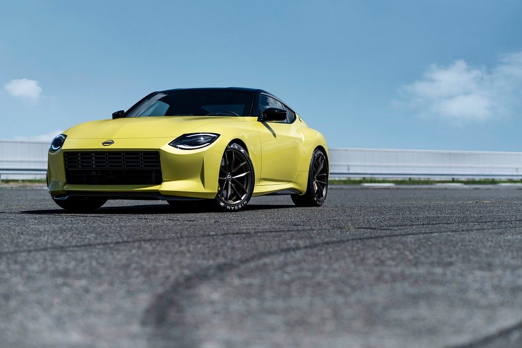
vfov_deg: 16.1
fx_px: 1232
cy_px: 174
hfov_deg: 23.9
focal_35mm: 85
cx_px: 261
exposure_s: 1/8000
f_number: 2.8
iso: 50
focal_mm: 85
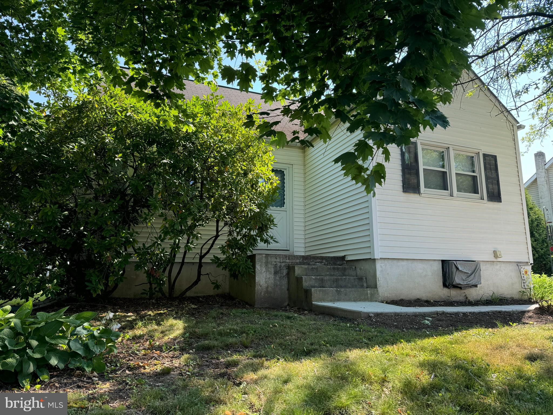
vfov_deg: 56.8
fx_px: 383
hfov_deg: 71.6
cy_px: 208
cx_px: 276
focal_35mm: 24
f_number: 1.78
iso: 80
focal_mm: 6.76
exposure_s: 1/678
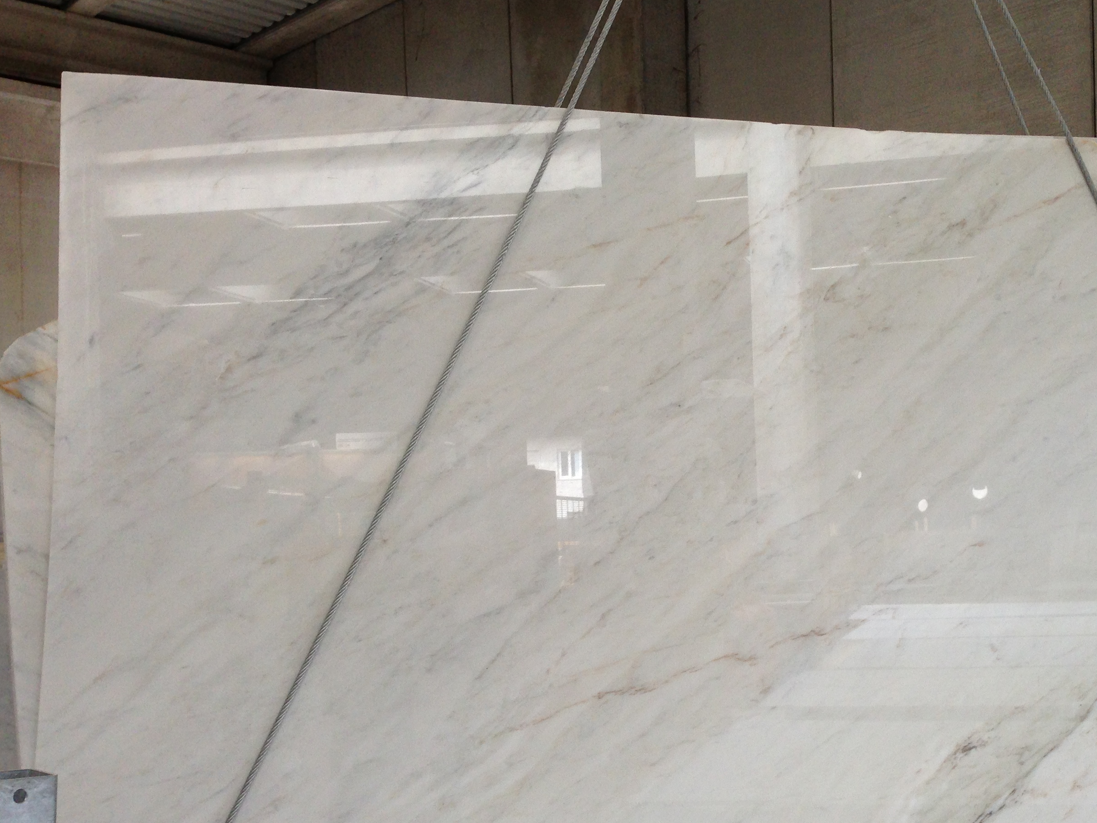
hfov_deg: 41.6
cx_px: 722
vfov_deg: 32.1
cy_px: 504
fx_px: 1426
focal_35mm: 45
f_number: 2.4
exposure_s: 1/120
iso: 80
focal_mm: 4.13
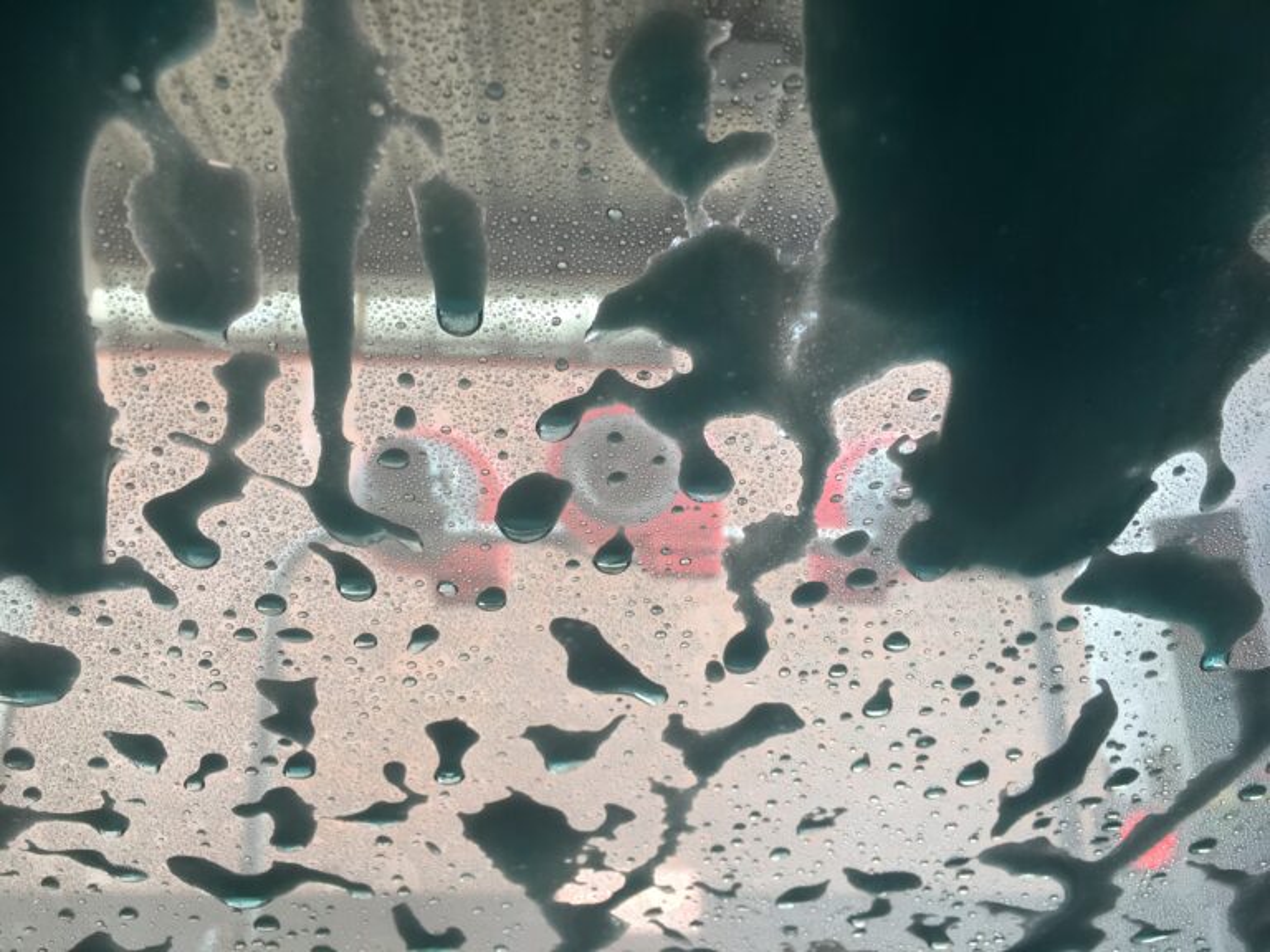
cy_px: 476
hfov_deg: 61.7
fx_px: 1064
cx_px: 635
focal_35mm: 29
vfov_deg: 48.2
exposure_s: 1/120
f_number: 2.2
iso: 40
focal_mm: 4.15
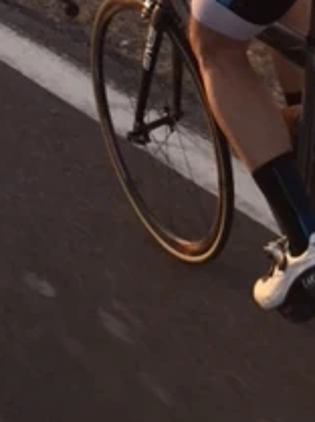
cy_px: -212
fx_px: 1083
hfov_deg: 16.0
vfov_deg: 19.3
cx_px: 353
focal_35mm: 89
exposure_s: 1/356
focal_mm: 4.15
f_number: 2.2
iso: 32
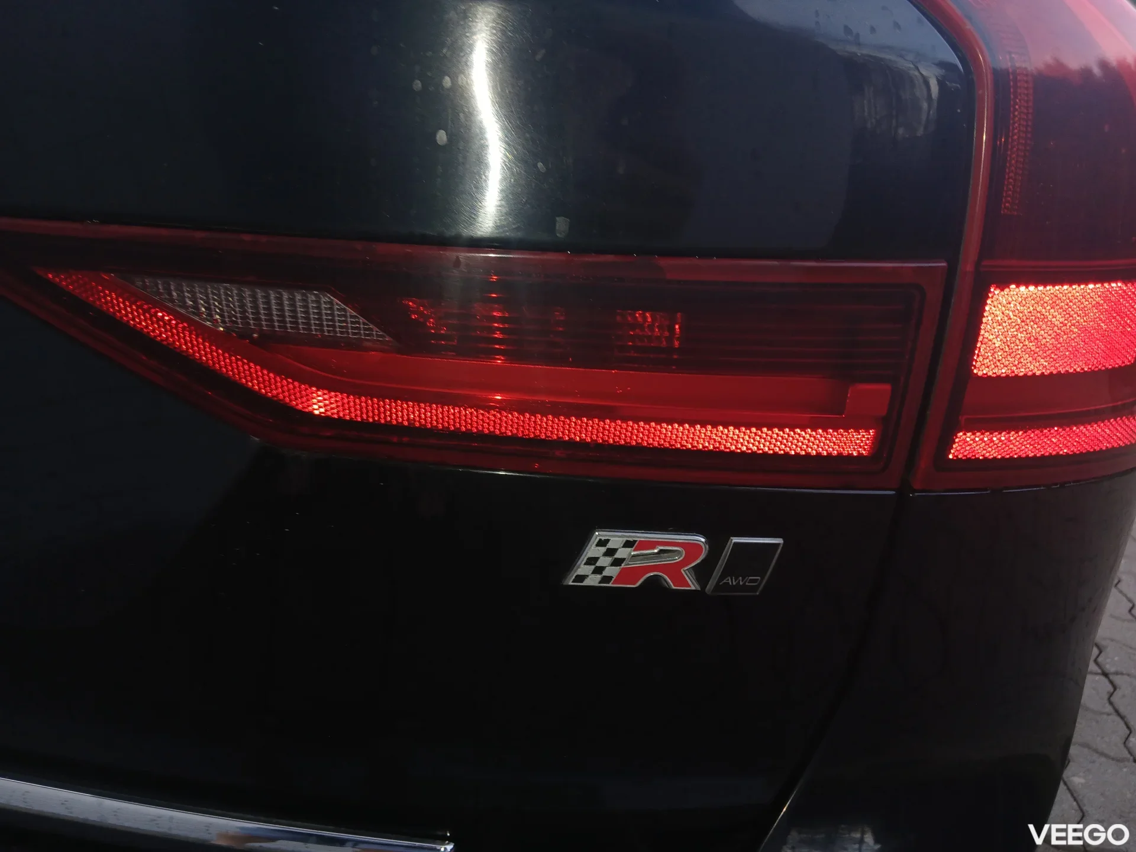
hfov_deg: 67.3
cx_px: 568
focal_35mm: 26
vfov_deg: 53.1
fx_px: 853
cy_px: 426
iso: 32
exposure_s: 1/50
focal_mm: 3.98
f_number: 1.8
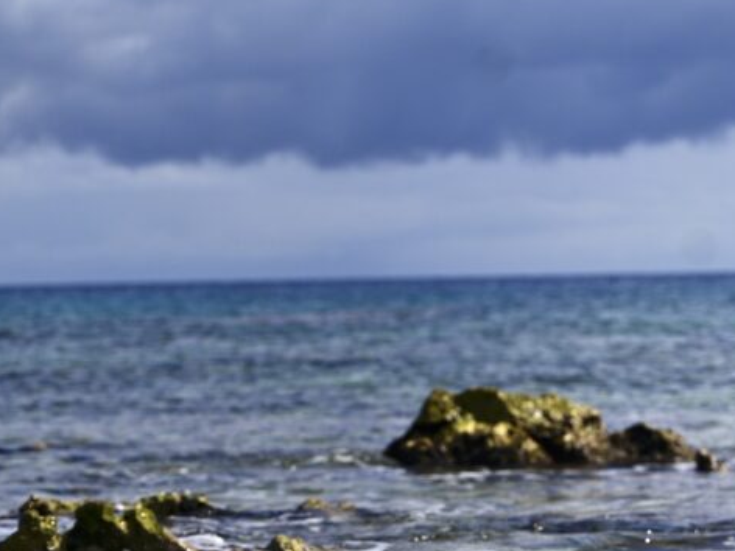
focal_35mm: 164
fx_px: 3482
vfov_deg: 9.0
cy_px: 633
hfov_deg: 12.0
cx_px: 308
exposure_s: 1/8000
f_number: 3.5
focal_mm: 70
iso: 79
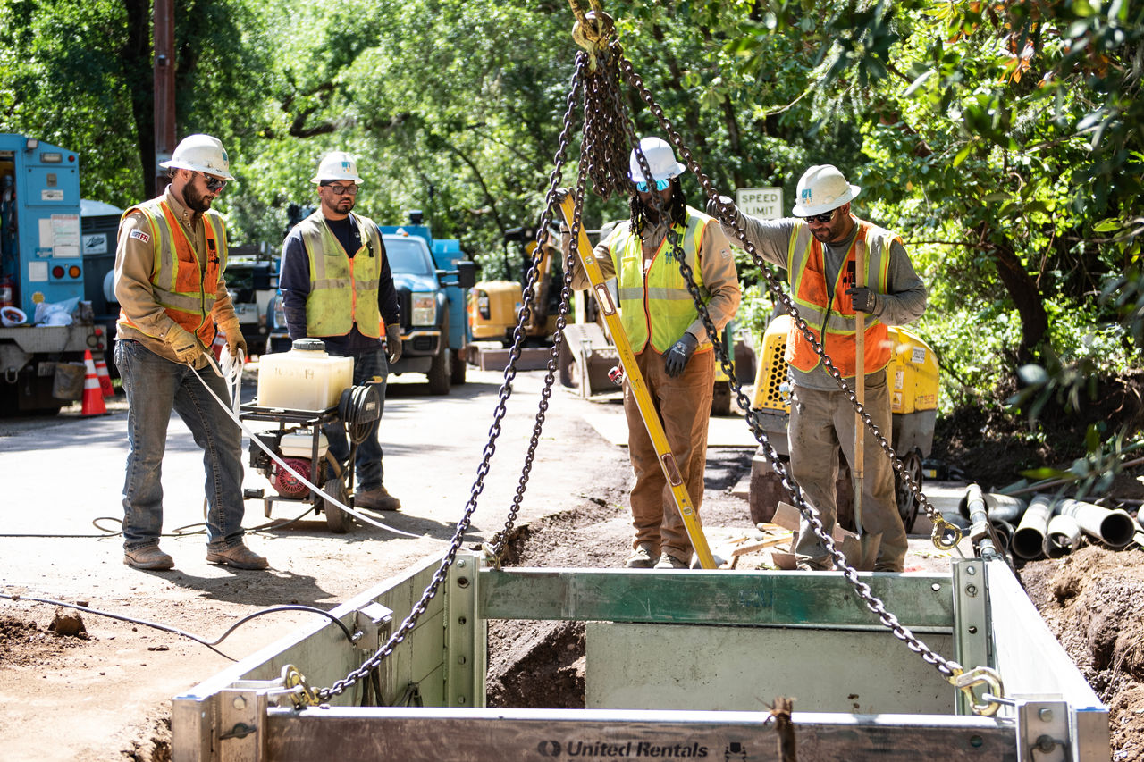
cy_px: 381
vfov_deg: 28.1
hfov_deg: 41.1
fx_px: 1525
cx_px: 572
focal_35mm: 48
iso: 200
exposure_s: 1/800
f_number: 2.8
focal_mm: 48
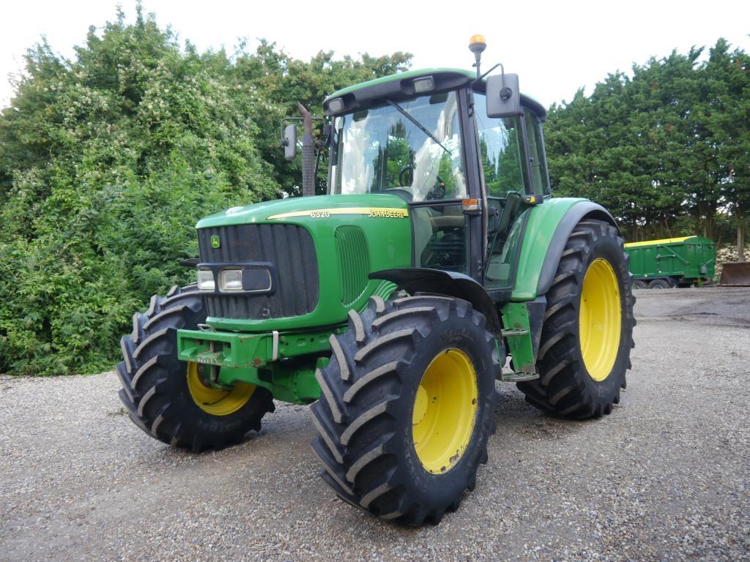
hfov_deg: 63.4
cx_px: 375
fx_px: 607
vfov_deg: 49.7
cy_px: 281
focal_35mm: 28
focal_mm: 14
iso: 160
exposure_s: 1/125
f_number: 4
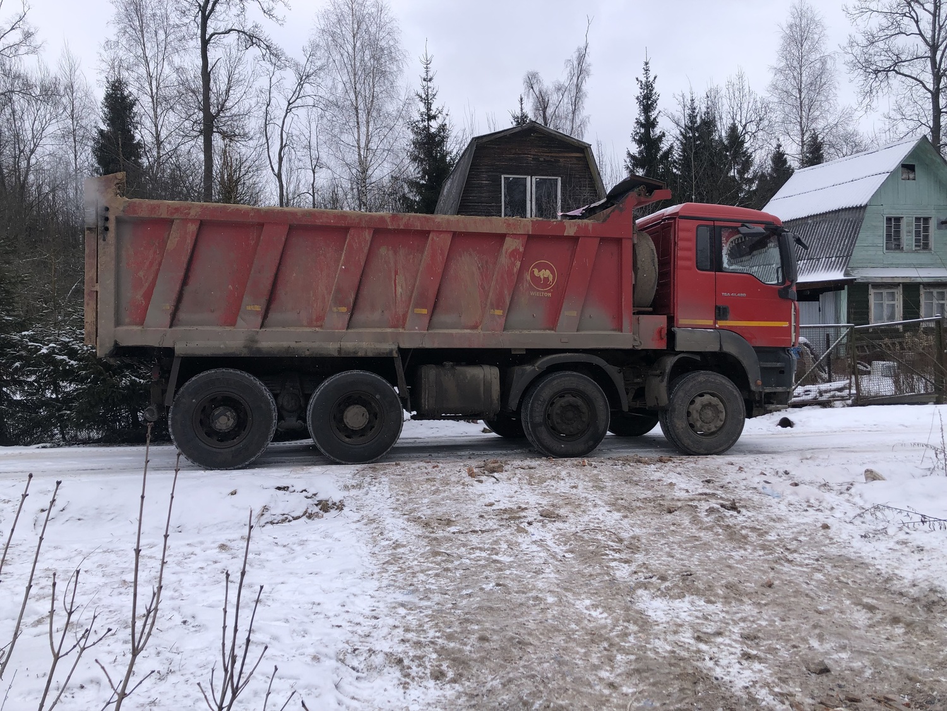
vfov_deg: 49.7
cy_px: 356
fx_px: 766
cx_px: 474
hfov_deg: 63.4
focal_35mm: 28
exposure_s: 1/571
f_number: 1.8
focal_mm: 4
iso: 20
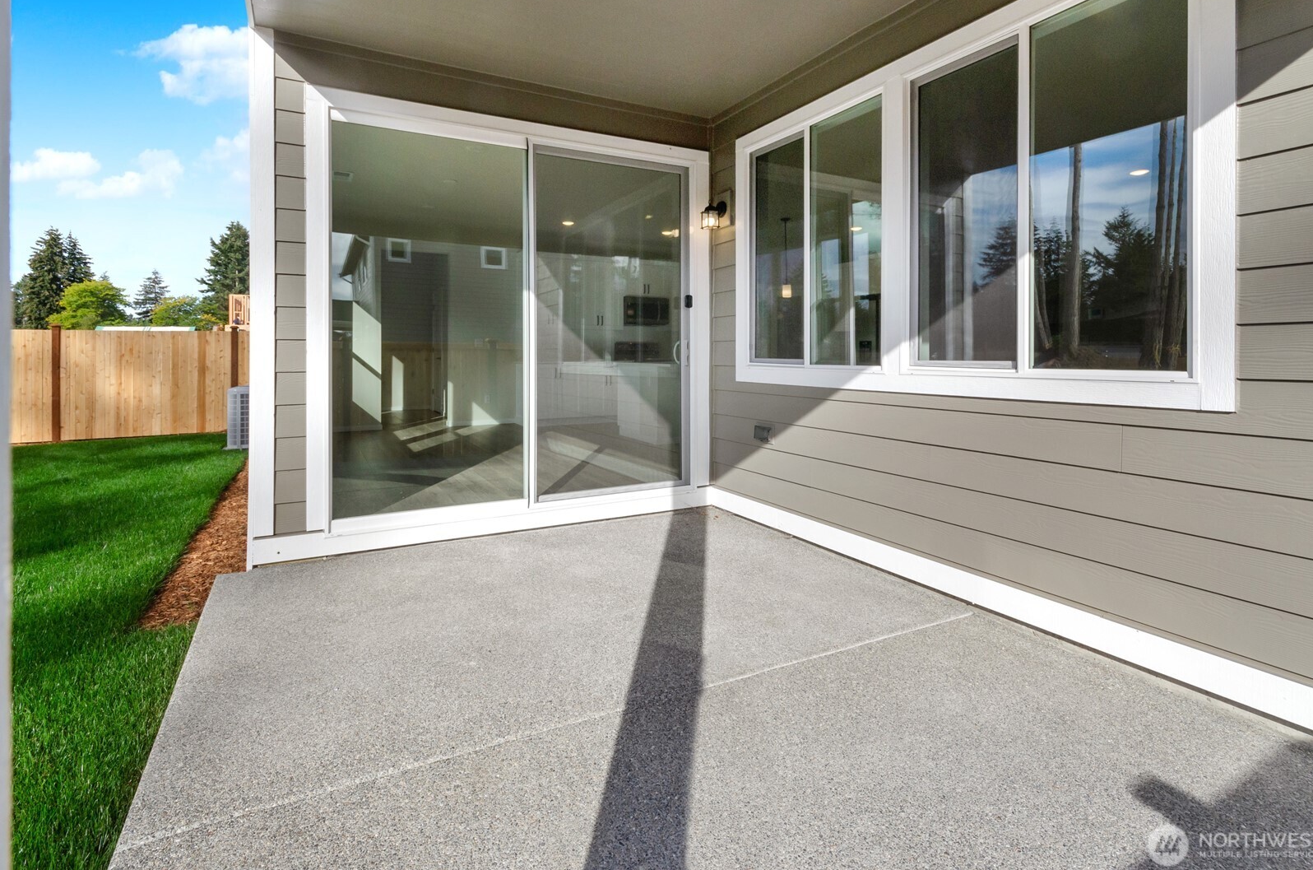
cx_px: 647
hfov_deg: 96.8
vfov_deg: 73.4
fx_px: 582
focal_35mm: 16
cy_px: 413
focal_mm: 10
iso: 200
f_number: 10
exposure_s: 1/250
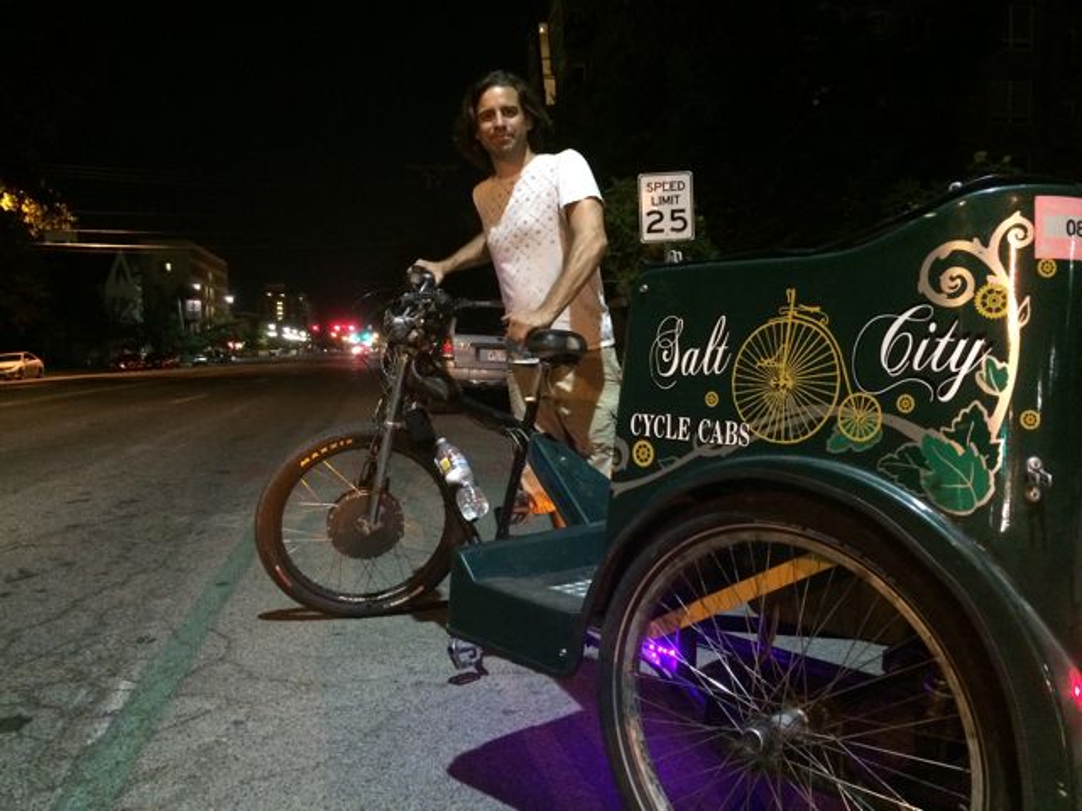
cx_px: 541
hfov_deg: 61.7
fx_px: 906
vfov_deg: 48.2
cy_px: 406
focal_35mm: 29
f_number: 2.2
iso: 400
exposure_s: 1/15
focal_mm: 4.15
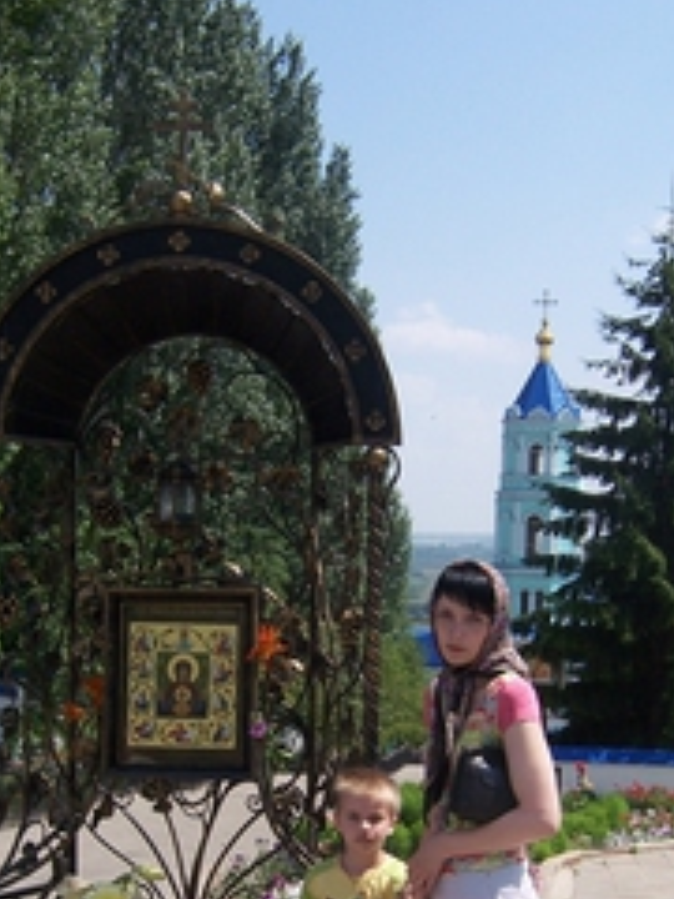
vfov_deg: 30.8
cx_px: 330
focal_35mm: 62
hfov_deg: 23.7
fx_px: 1610
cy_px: 652
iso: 80
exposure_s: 1/750
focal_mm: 5.5
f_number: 4
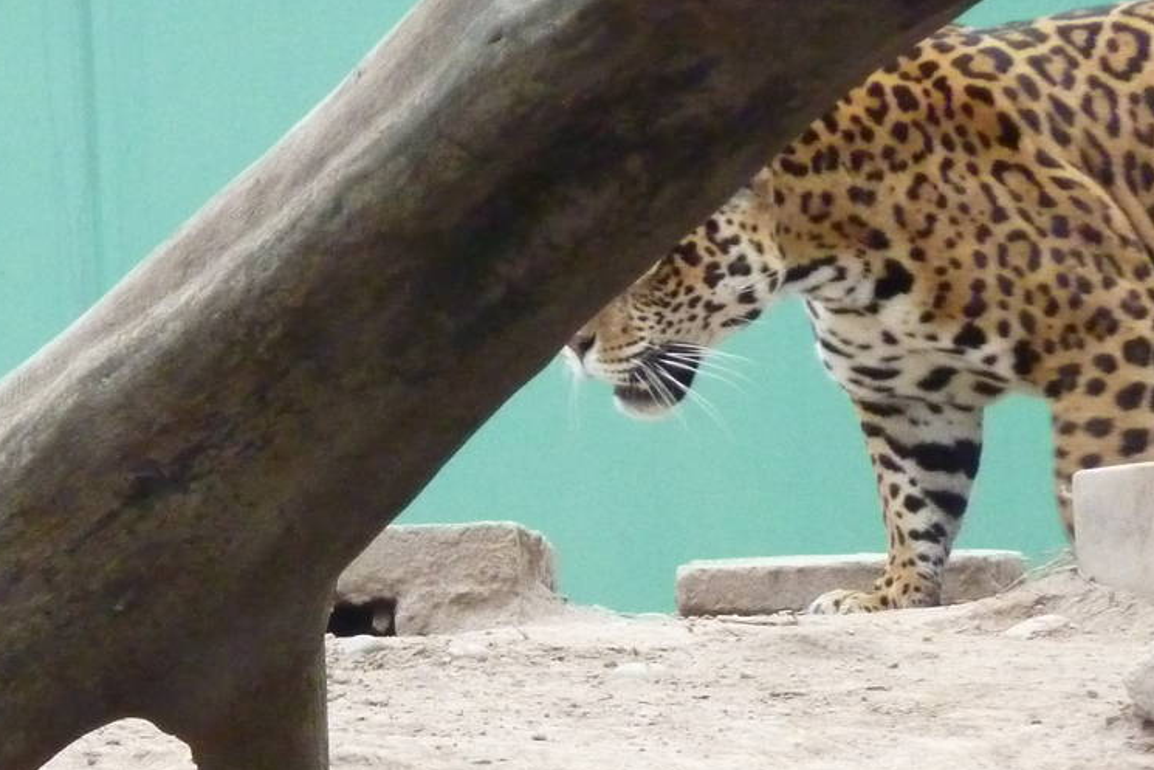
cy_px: 741
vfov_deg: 2.1
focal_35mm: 670
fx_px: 21480
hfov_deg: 3.1
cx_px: 228
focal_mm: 49.2
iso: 800
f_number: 4.9
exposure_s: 1/250
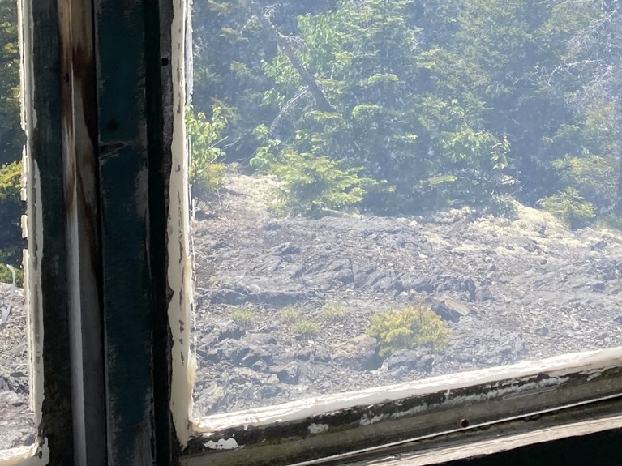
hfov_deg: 26.6
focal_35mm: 73
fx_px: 1312
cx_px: 245
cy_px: -88
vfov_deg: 19.1
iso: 20
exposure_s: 1/1200
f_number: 1.8
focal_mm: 3.99
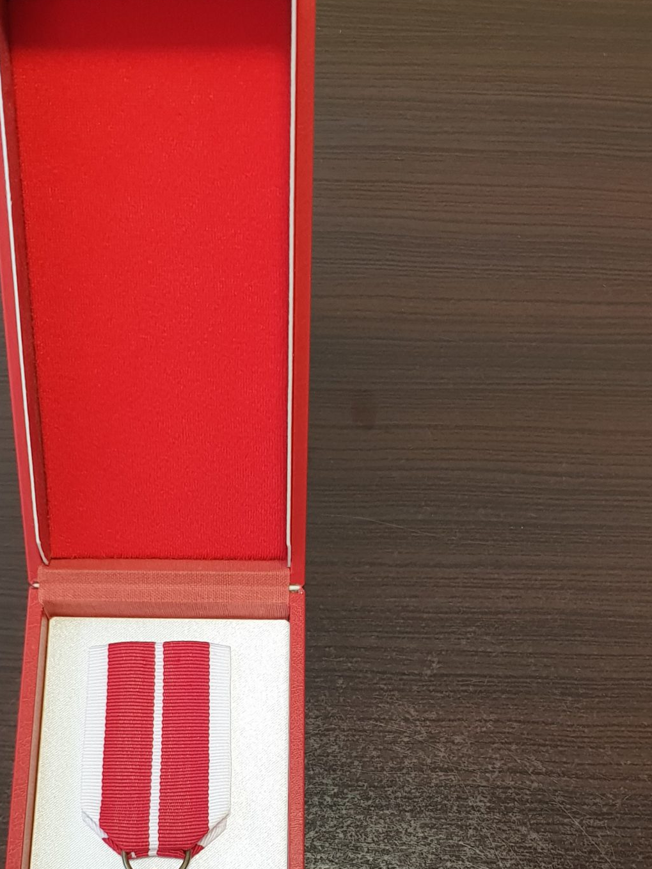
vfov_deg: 37.3
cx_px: 275
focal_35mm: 49
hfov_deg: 29.6
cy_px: 719
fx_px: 1230
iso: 125
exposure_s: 1/50
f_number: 2.4
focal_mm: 4.3
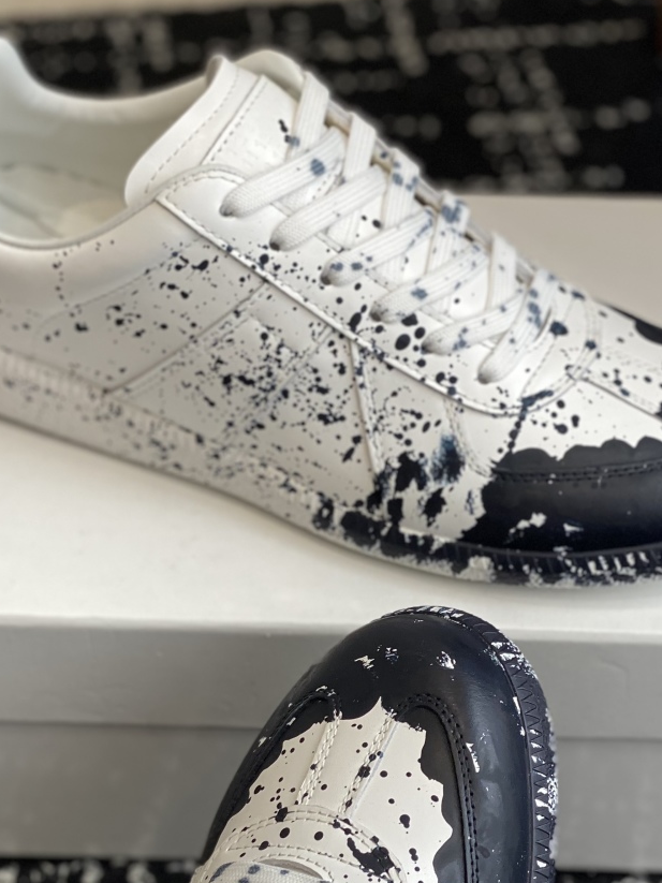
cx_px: 334
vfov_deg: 21.4
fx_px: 2321
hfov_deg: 16.2
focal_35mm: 91
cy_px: 602
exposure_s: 1/122
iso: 25
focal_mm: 6
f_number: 2
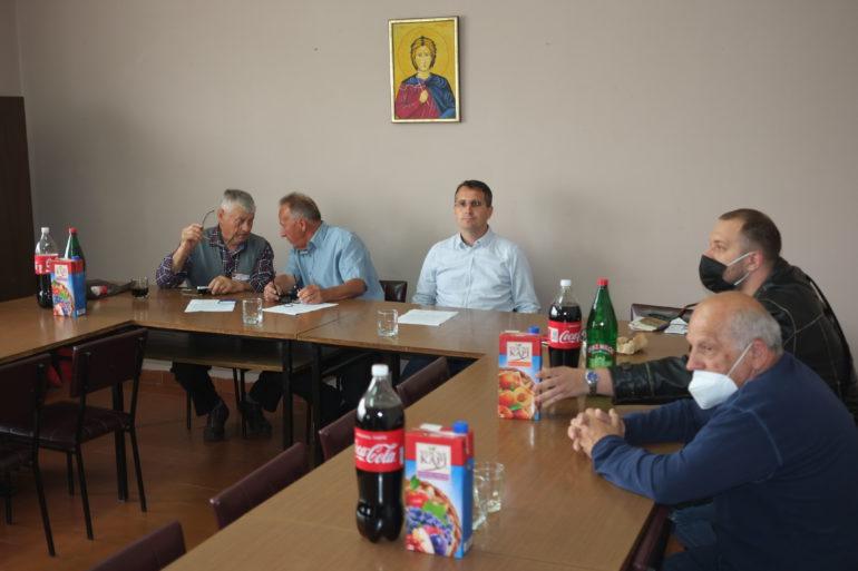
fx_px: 977
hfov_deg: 47.4
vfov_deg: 32.6
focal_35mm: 41
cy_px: 286
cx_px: 429
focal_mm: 27
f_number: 2.8
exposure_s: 1/60
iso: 500
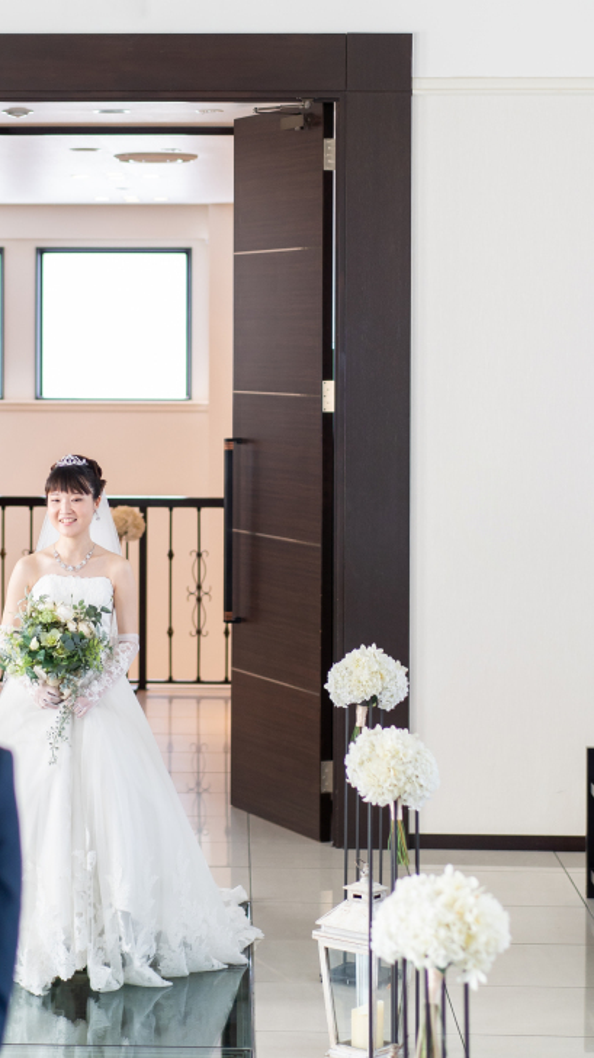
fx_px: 2663
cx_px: 106
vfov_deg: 22.3
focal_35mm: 95
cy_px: 330
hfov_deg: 12.7
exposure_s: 1/200
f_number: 2.2
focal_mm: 55
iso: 400
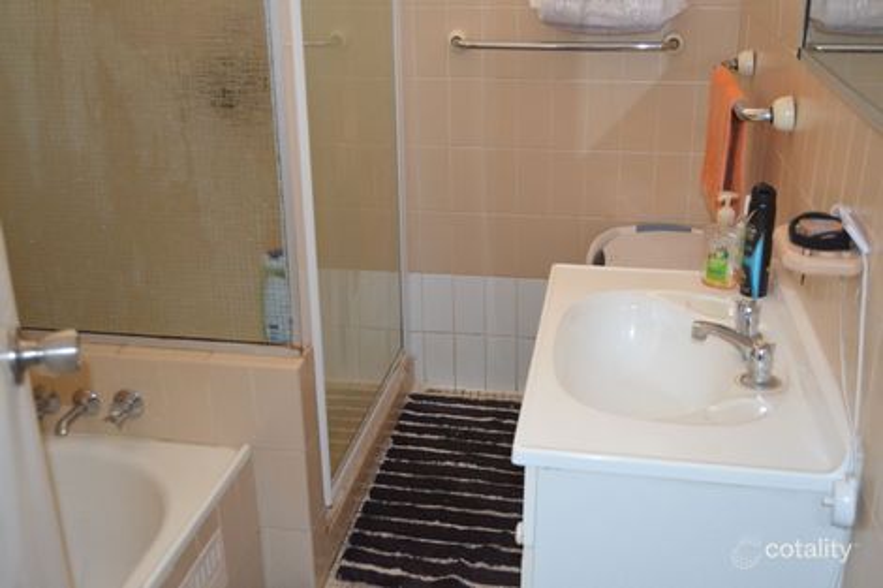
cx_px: 442
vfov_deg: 34.2
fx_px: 956
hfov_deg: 49.6
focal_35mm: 39
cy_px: 294
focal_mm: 26
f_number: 4.2
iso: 2800
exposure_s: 1/60
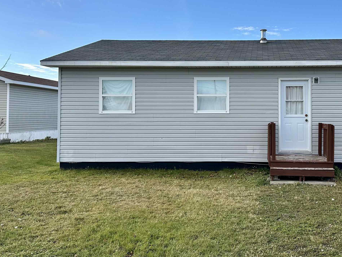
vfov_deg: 36.7
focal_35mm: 39
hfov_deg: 46.4
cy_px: 107
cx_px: 251
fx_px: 385
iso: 80
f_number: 1.78
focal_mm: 6.86
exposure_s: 1/2882
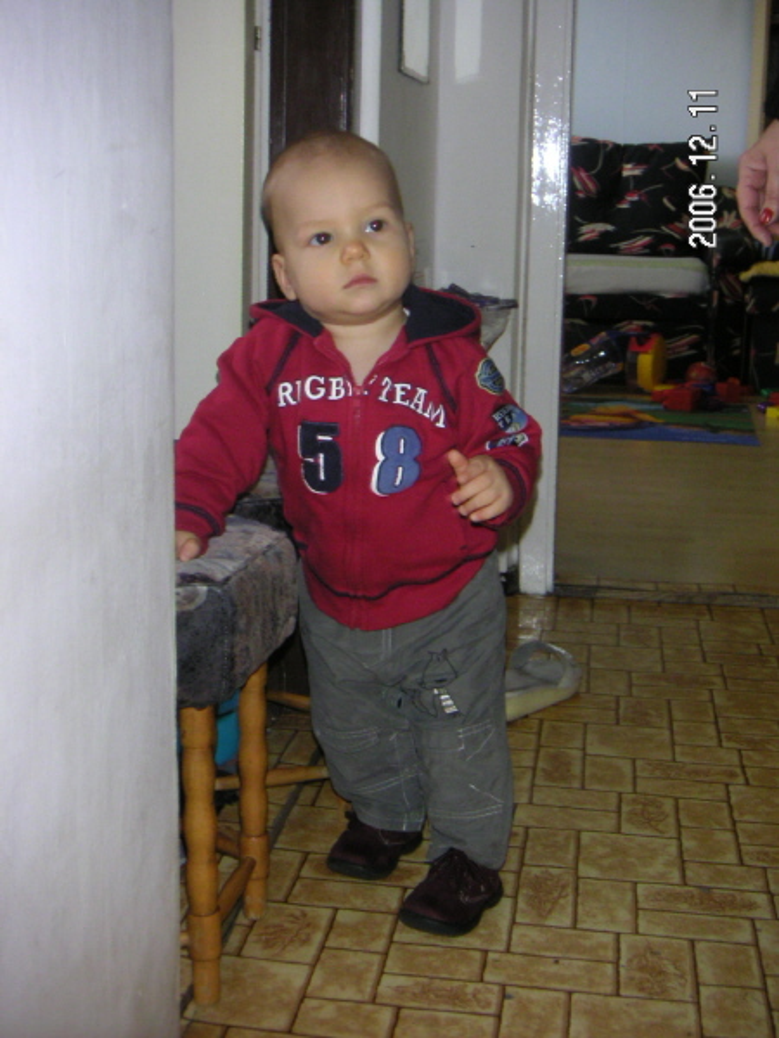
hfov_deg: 30.3
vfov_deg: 39.7
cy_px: 519
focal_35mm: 48
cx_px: 390
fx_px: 1440
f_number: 3
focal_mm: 6.3
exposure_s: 1/45
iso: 200
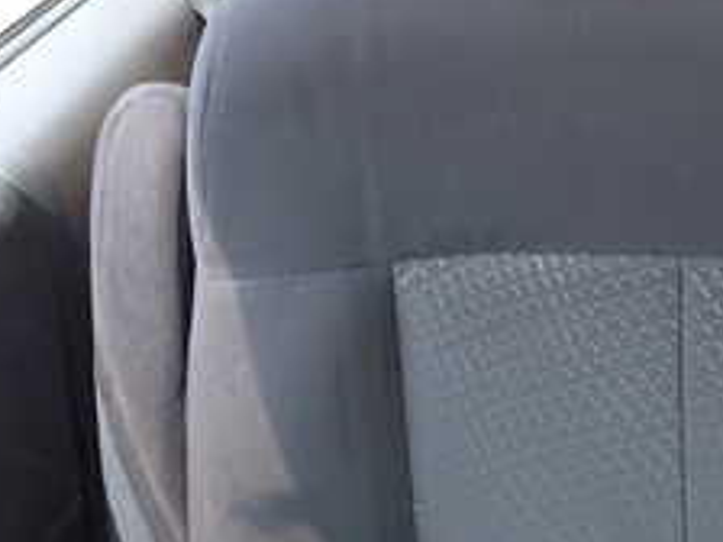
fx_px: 1399
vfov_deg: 21.8
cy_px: 168
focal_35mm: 67
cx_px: 658
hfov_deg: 27.8
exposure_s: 1/50
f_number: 2
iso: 200
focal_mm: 4.5
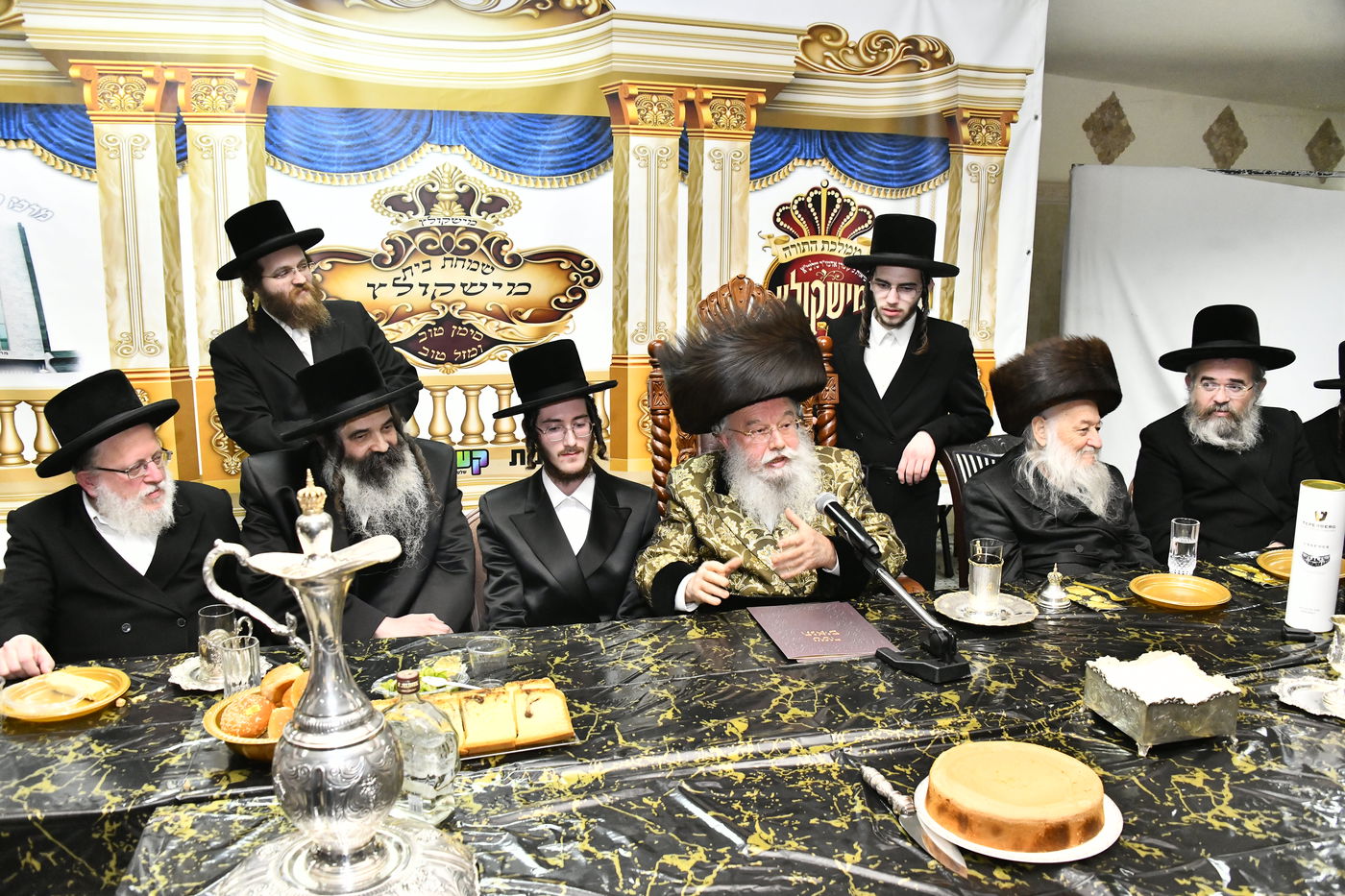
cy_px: 448
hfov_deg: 65.5
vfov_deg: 46.4
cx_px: 672
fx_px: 1046
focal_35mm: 28
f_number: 5.6
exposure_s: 1/100
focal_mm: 28
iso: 3200
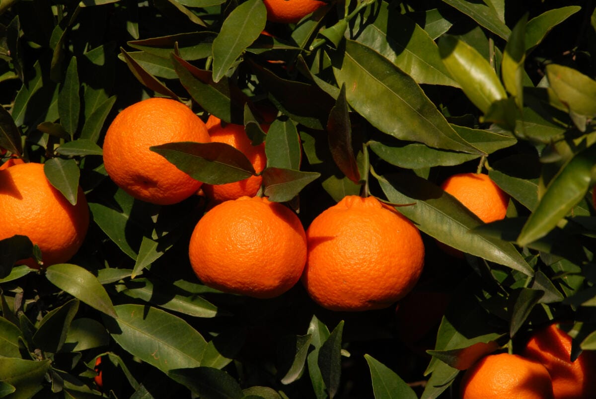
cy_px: 200
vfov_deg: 5.1
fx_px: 4475
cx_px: 298
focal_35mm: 270
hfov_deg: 7.6
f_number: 18
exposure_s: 1/160
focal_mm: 180
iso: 250
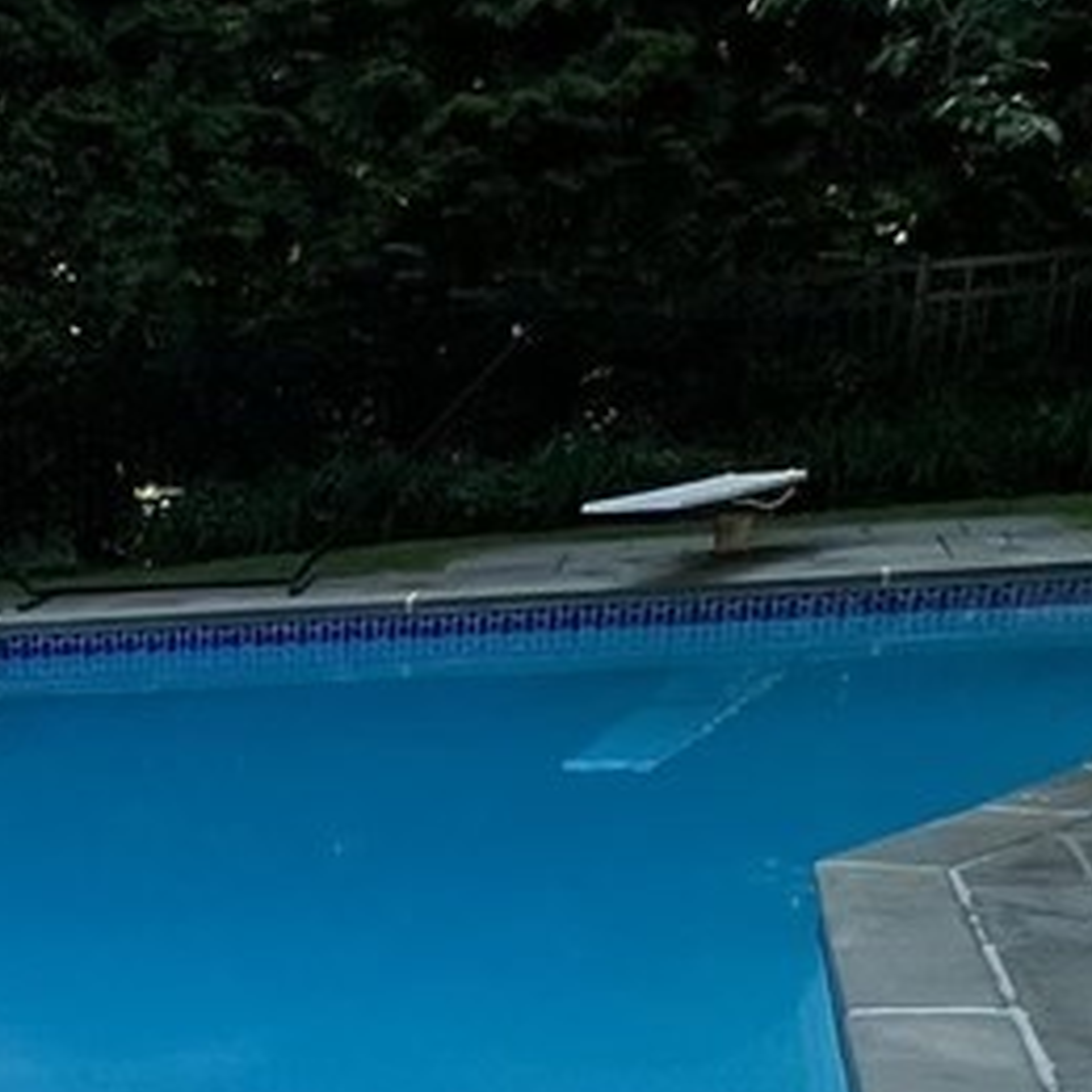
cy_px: 1831
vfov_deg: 20.1
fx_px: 2427
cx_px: -294
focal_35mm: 68
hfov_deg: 22.8
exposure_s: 1/445
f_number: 1.8
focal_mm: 1.57
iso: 32
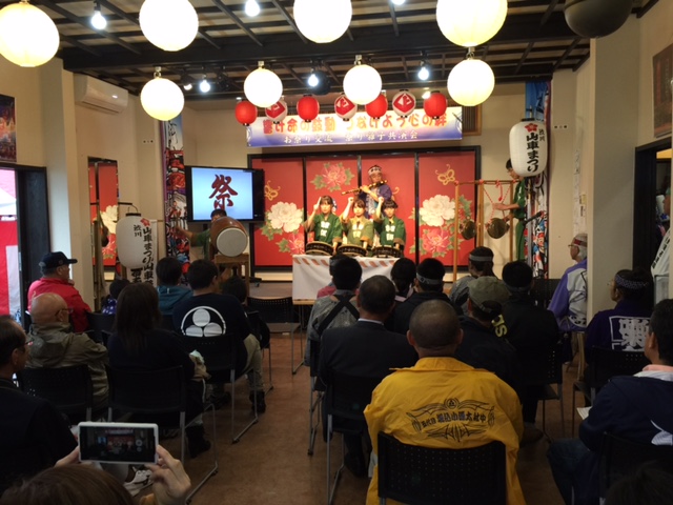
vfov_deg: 48.2
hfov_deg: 61.7
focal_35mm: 29
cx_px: 336
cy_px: 252
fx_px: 564
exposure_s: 1/15
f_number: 2.2
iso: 32
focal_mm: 4.15
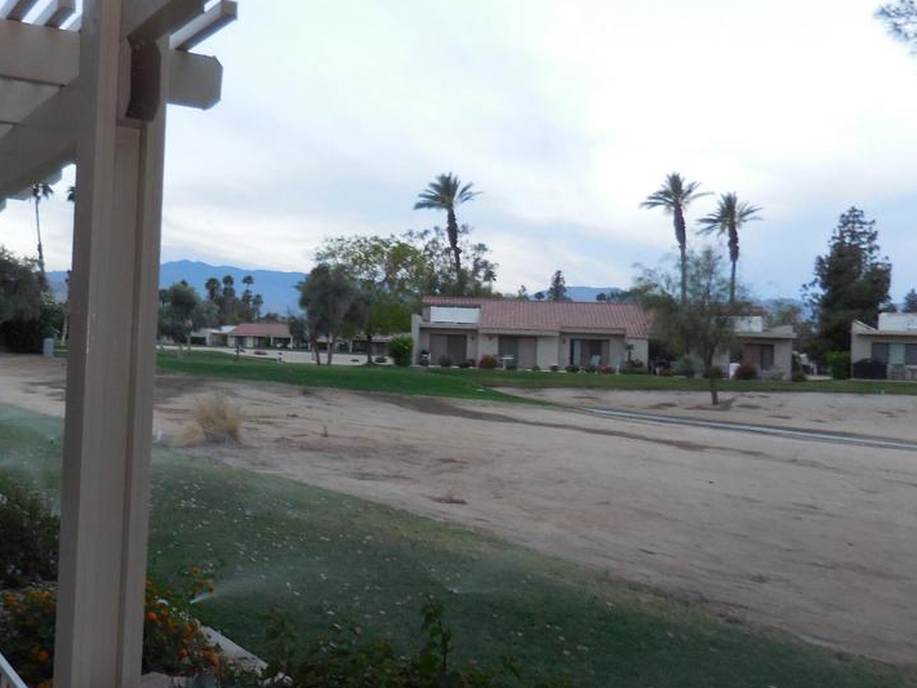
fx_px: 954
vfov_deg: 39.6
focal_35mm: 36
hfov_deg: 50.1
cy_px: 334
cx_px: 276
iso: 220
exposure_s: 1/30
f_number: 3.3
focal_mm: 4.5
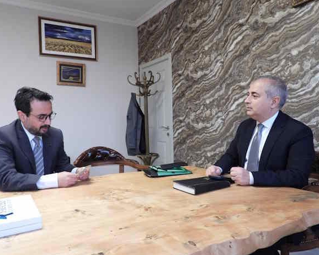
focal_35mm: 26
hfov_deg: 66.0
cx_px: 153
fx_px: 245
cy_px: 129
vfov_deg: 54.9
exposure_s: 1/30
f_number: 2.8
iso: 280
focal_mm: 4.3
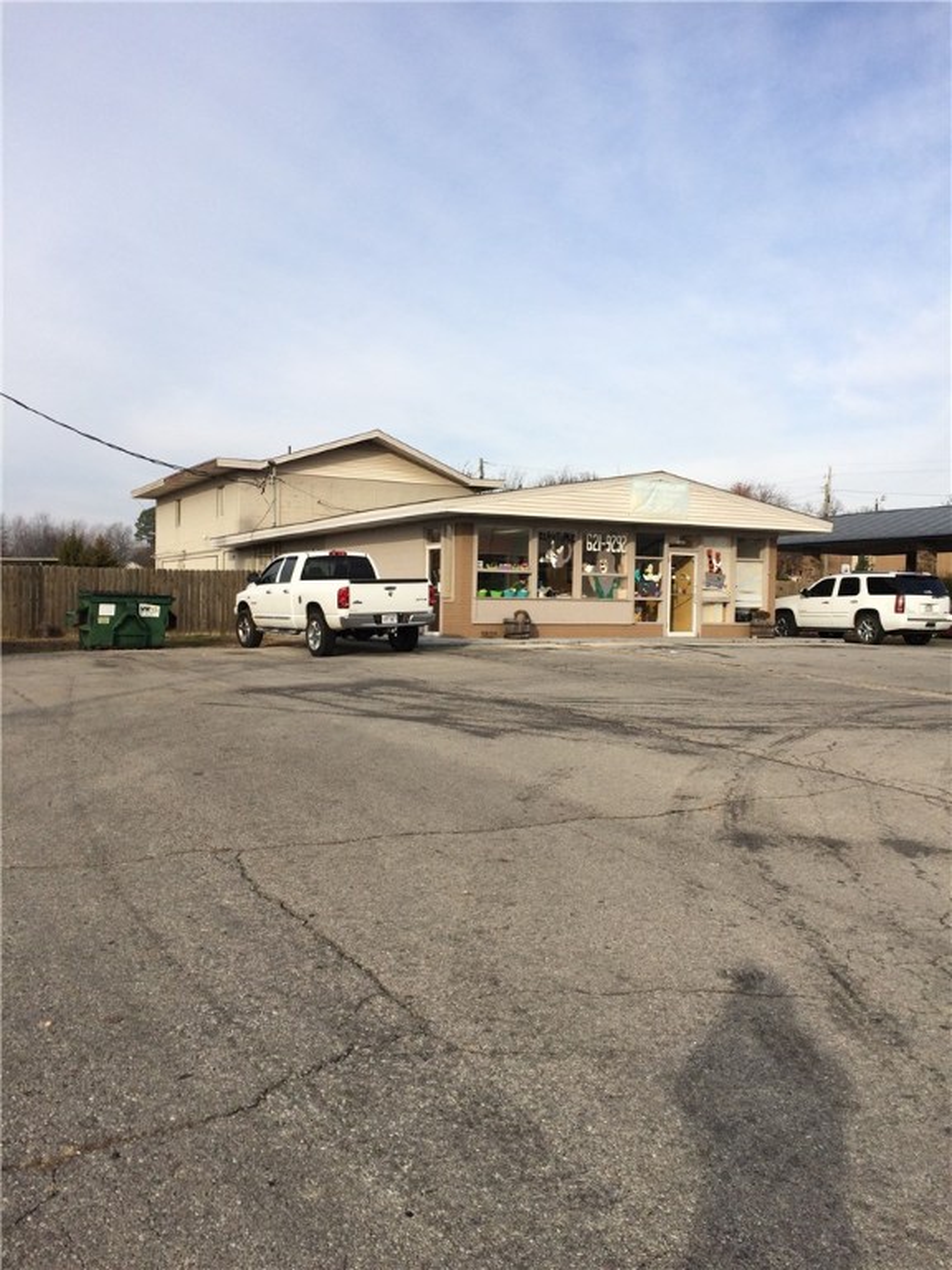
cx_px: 476
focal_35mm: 29
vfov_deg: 61.7
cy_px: 635
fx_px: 1063
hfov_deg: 48.2
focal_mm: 4.15
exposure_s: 1/1414
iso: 32
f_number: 2.2
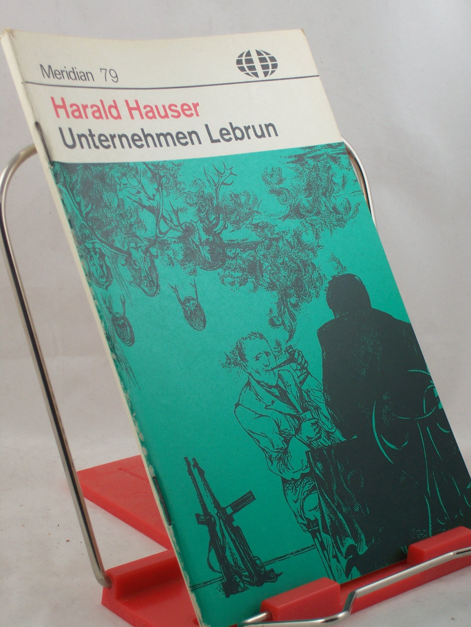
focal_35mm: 82
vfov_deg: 23.8
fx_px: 1488
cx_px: 236
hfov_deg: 18.0
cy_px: 314
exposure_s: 1/80
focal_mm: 13.6
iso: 80
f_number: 4
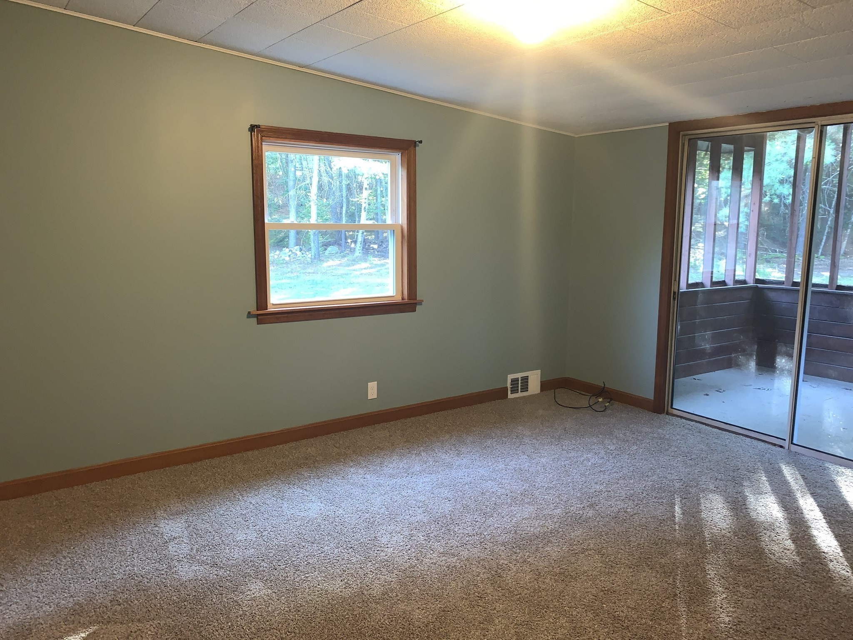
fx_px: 641
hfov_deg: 67.3
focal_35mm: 26
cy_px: 320
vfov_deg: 53.1
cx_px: 426
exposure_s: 1/15
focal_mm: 4.25
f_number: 1.8
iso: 80
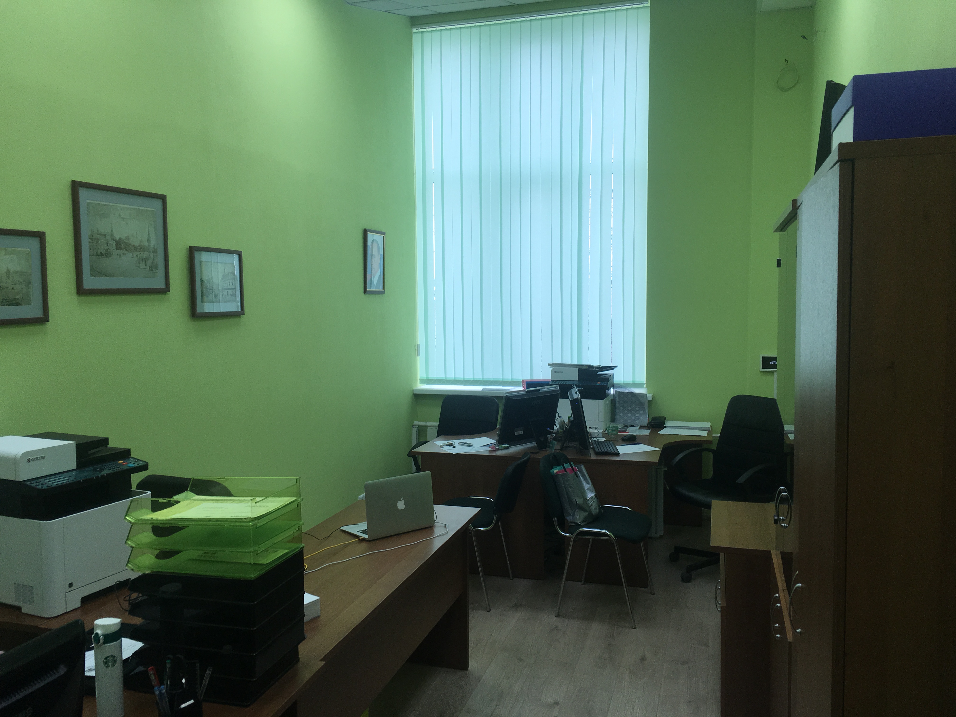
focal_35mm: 29
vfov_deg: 48.2
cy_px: 358
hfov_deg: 61.7
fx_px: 801
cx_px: 478
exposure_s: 1/100
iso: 32
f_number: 2.2
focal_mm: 4.15
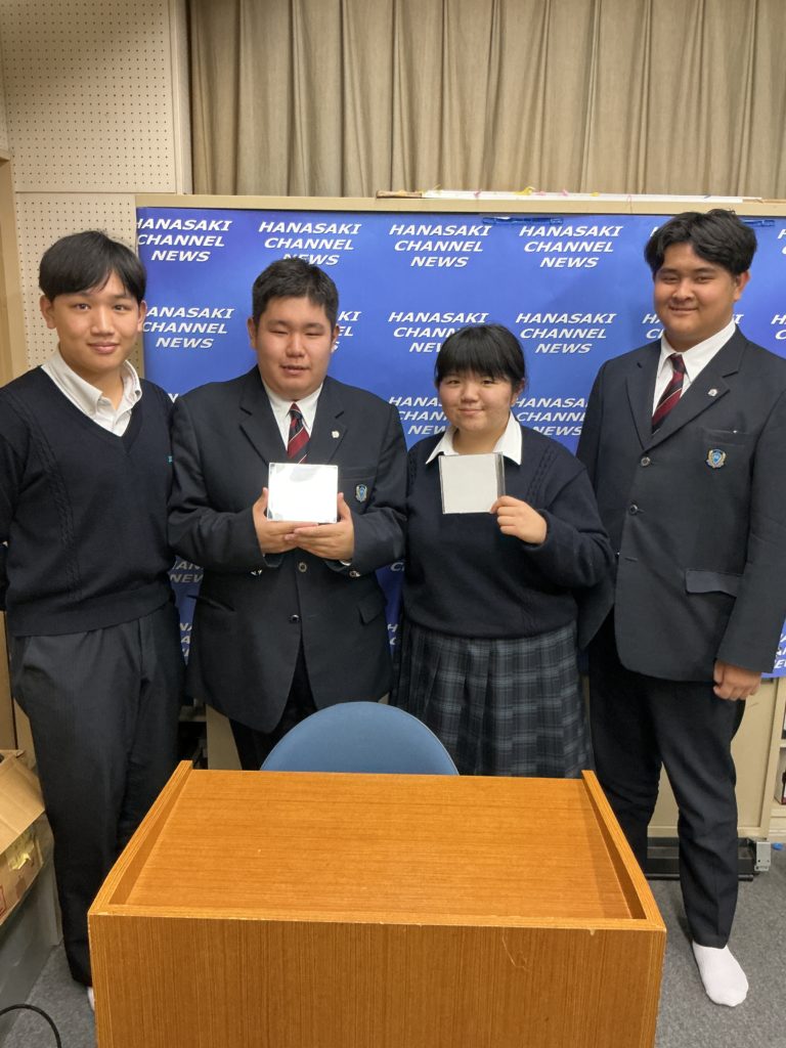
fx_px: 878
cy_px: 524
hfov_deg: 48.2
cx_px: 393
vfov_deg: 61.7
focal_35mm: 29
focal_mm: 3
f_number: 1.8
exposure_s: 1/33
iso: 200
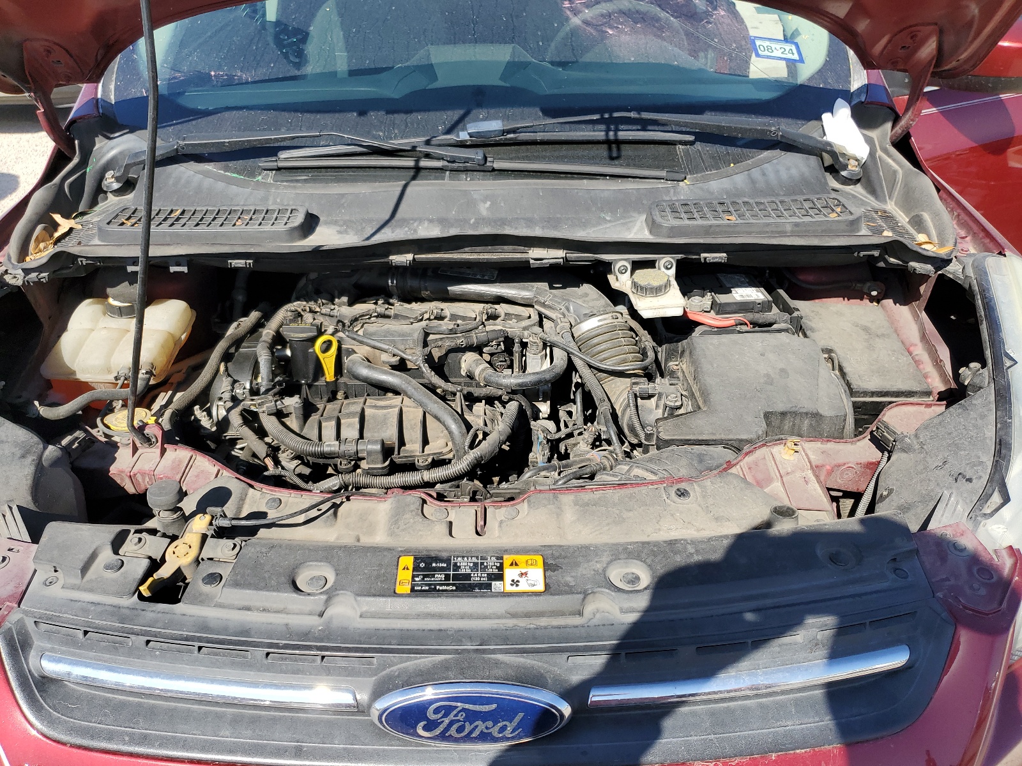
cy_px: 383
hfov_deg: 67.3
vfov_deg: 53.1
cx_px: 511
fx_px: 768
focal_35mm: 26
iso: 50
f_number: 1.5
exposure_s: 1/2000
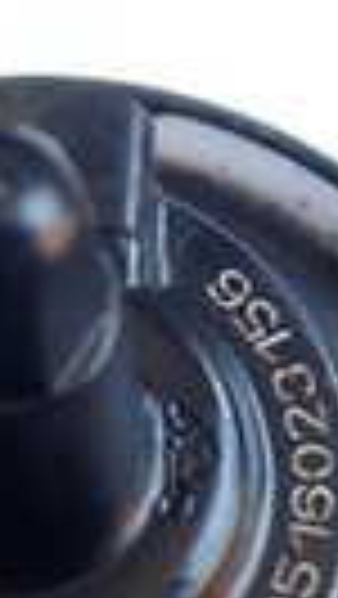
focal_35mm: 147
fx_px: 2338
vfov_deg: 14.6
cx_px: 0
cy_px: 351
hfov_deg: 8.2
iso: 200
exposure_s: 1/100
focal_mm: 5.4
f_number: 2.3
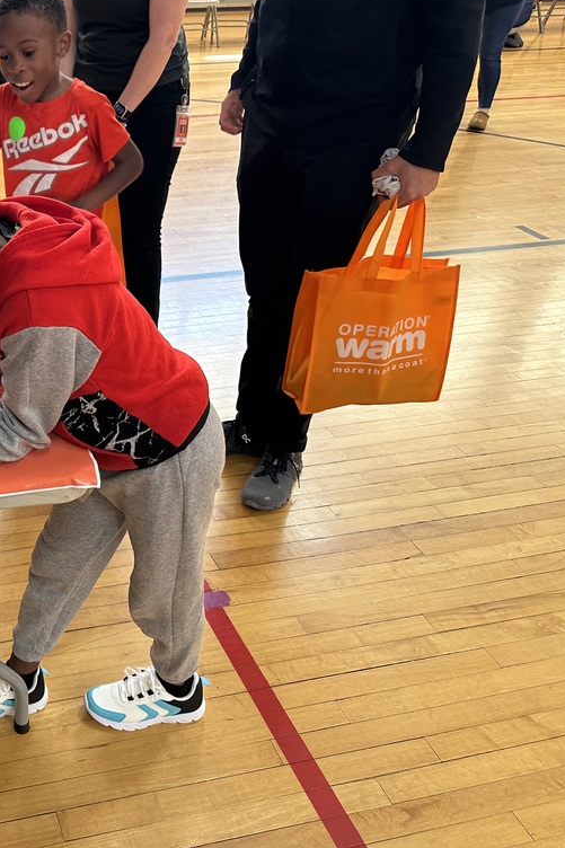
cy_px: 416
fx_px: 801
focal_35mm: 34
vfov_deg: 55.8
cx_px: -1
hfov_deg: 35.2
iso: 160
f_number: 1.78
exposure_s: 1/60
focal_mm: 6.86
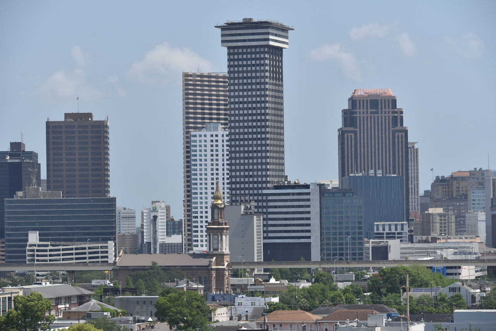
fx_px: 2067
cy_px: 166
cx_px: 248
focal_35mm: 150
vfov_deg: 9.2
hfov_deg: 13.7
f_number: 9
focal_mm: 150
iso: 100
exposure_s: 1/320
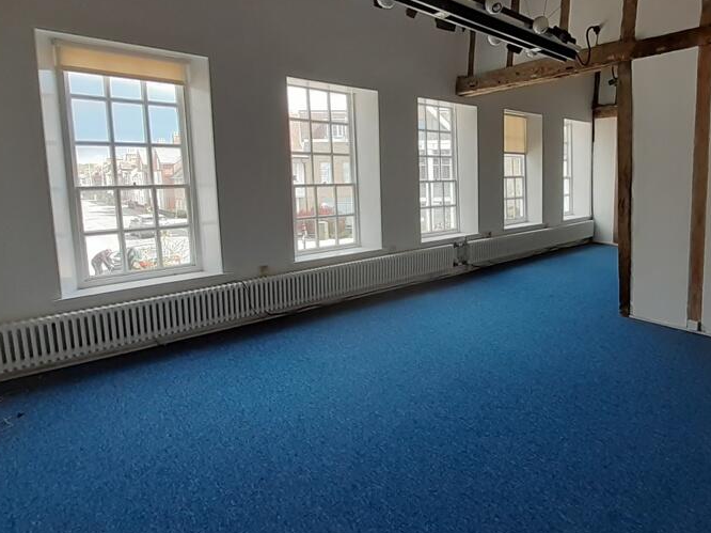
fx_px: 411
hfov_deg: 79.5
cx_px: 464
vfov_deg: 65.4
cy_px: 215
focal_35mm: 20
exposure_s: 1/100
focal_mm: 1.13
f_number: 2.2
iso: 64
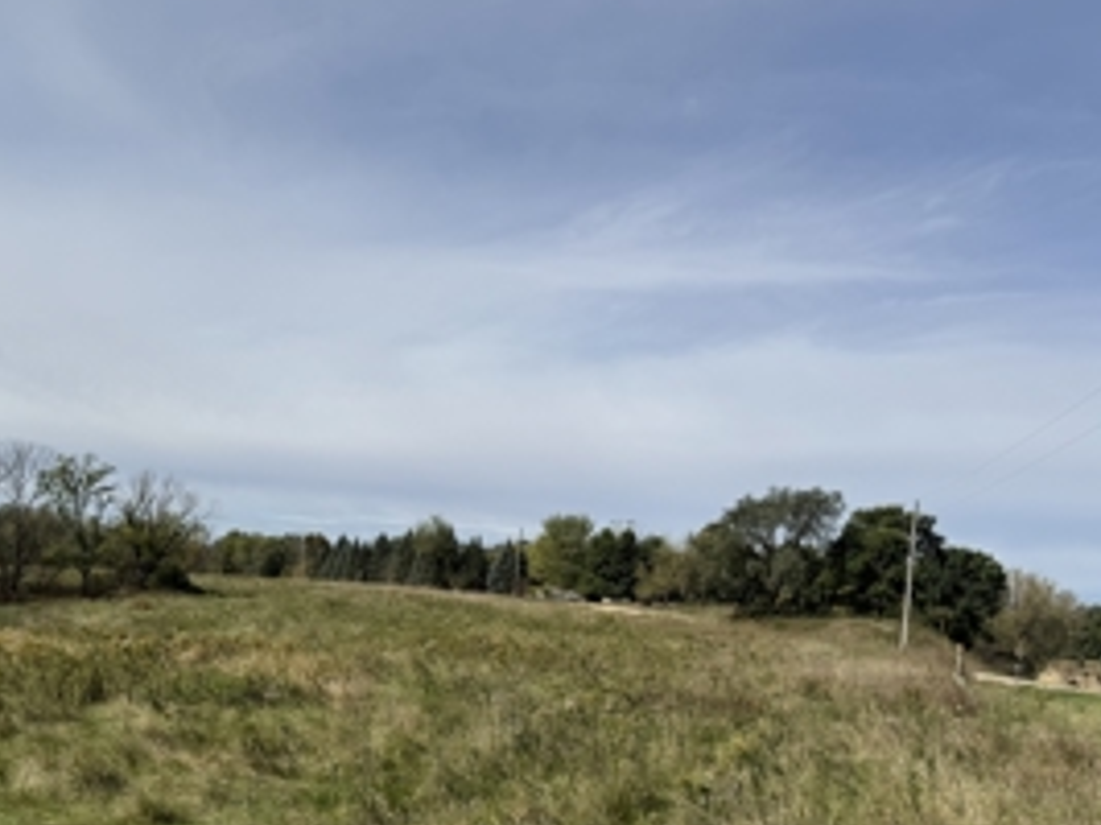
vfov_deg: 39.1
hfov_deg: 50.8
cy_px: 553
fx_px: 1145
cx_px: 412
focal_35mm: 36
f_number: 1.78
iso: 80
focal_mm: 6.76
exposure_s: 1/7353
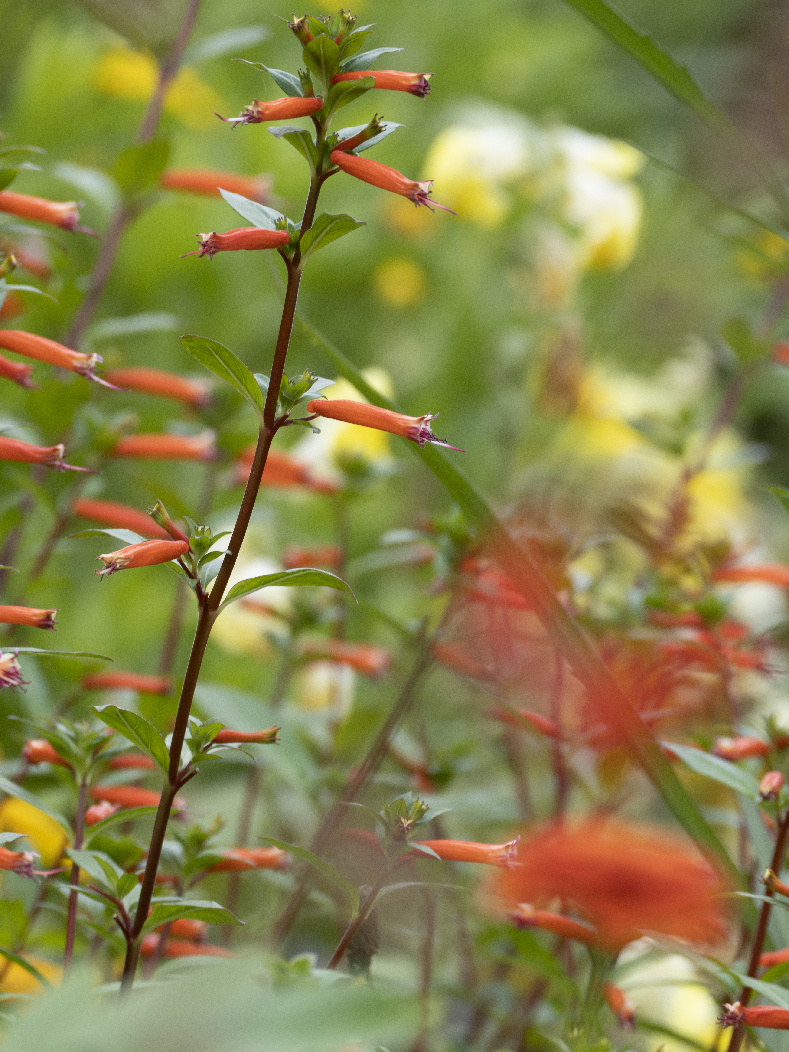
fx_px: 10180
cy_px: 496
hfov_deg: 4.4
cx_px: 396
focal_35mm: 335
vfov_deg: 5.9
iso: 160
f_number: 4
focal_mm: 105.56
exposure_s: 1/125
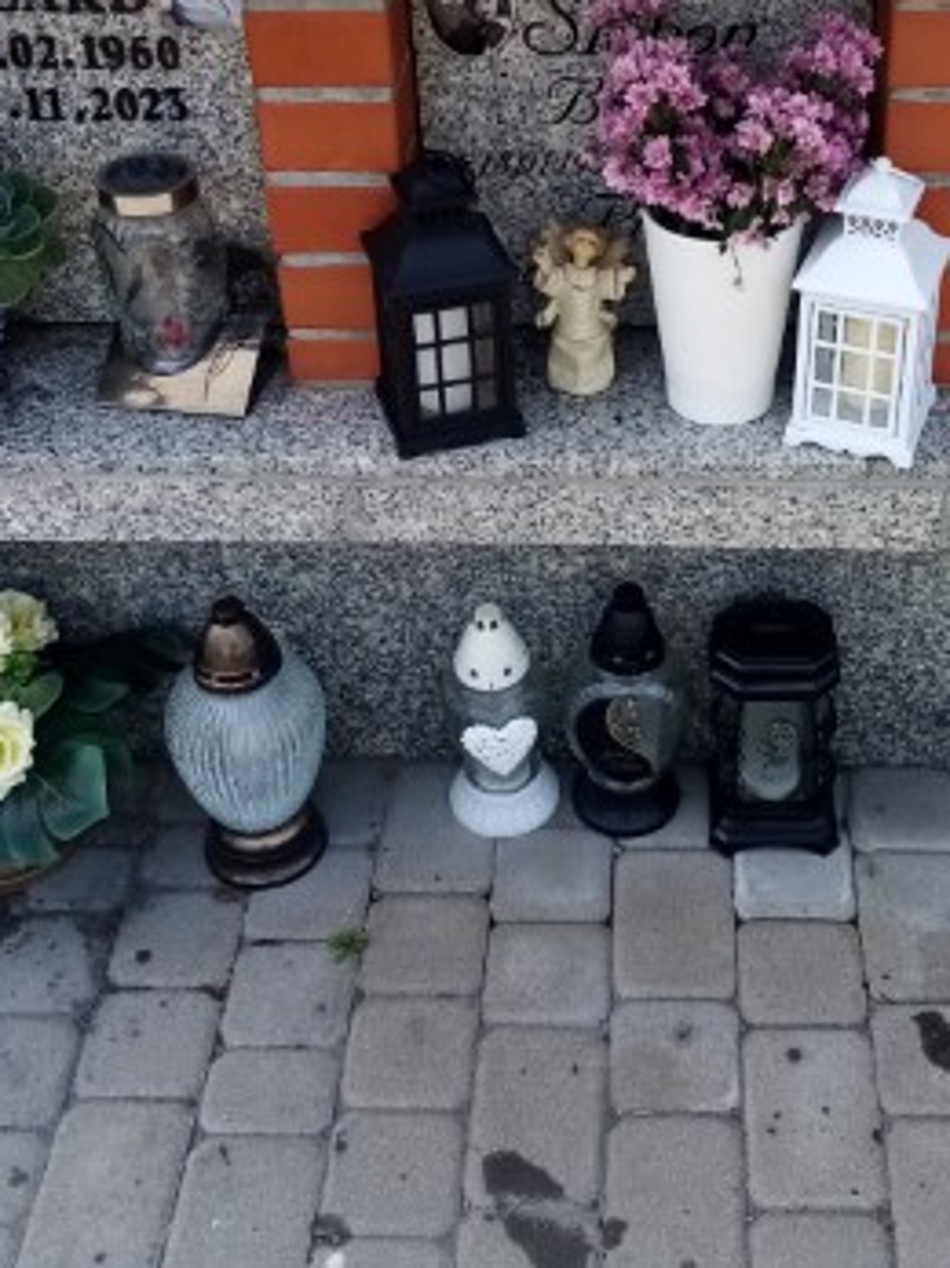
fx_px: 1757
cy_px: 376
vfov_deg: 39.0
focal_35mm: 48
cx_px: 603
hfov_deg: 30.1
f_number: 1.8
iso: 106
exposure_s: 1/778
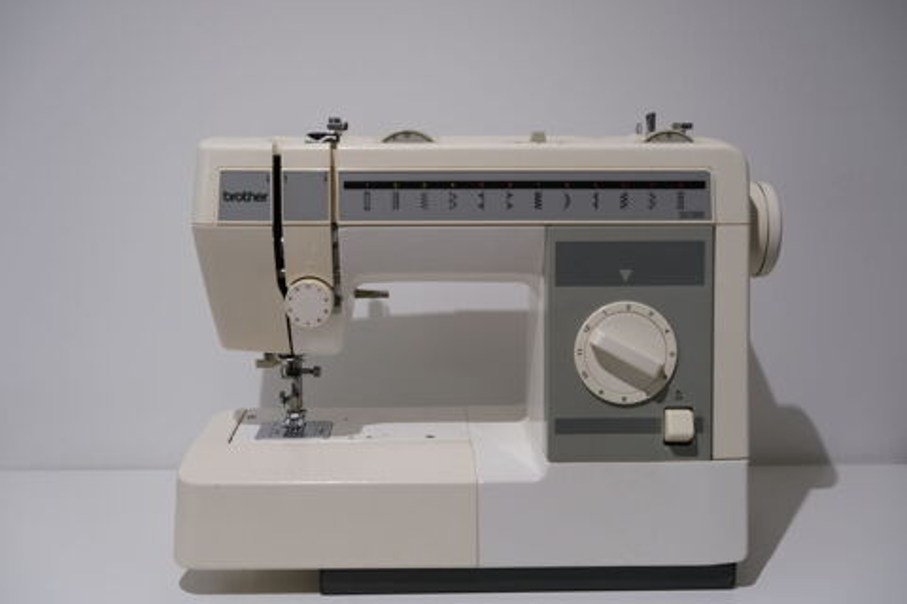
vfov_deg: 35.9
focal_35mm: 37
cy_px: 302
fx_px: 932
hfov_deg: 51.9
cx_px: 454
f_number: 6.4
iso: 160
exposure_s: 1/8
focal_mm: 24.7
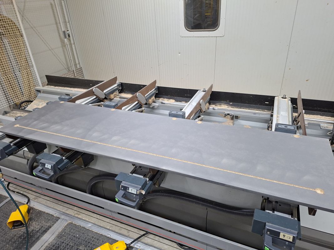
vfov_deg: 58.9
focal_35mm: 23
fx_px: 222
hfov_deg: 73.9
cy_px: 125
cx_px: 167
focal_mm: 5.54
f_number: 1.8
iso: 320
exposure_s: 1/100
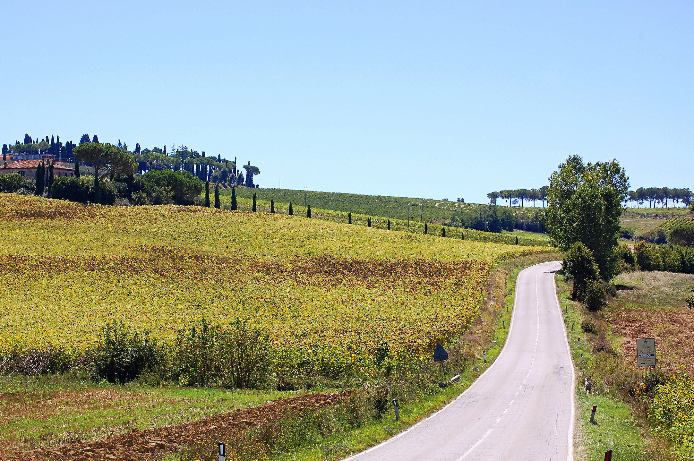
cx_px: 321
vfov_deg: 14.9
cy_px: 247
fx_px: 1763
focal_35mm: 92
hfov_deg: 22.3
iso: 200
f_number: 9
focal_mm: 55
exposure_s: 1/320
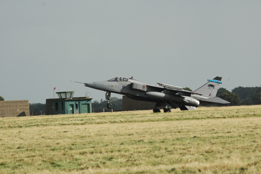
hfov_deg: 4.6
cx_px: 130
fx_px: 3260
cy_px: 87
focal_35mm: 450
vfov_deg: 3.0
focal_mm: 300
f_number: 8
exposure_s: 1/1000
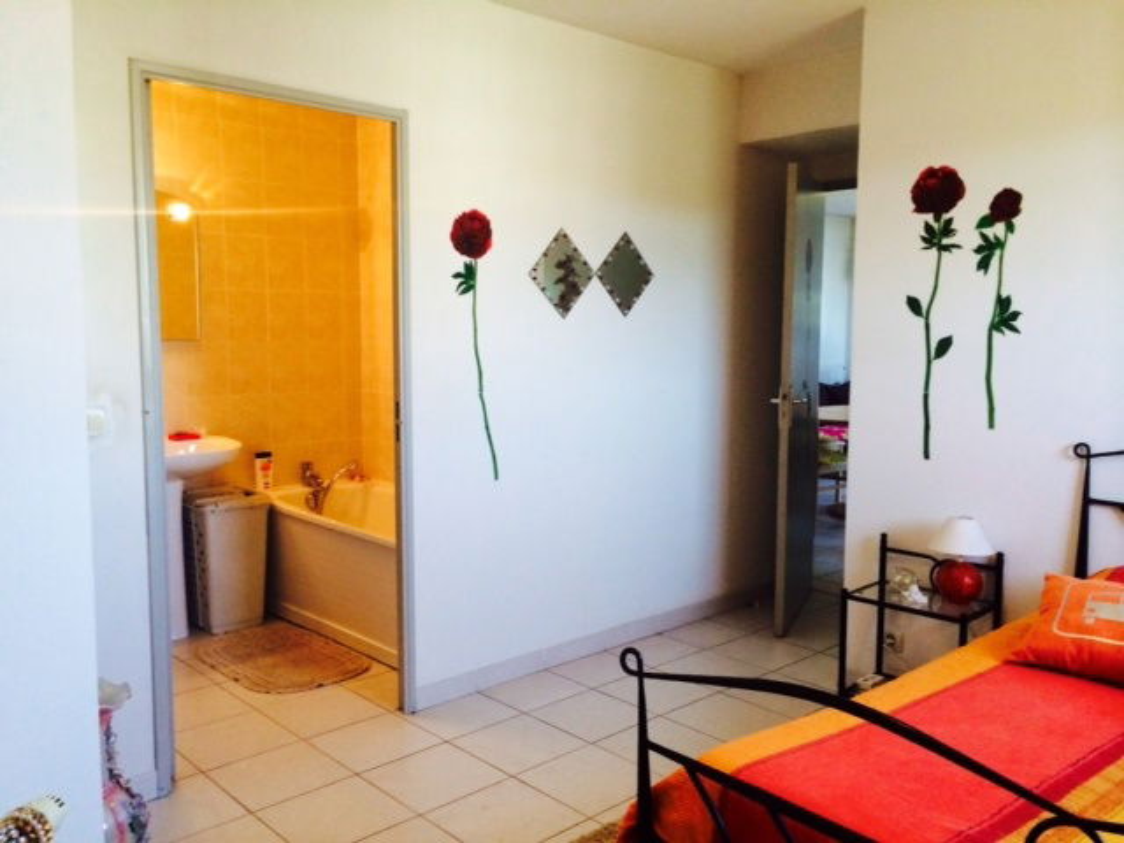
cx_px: 562
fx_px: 974
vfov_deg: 46.8
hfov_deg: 60.0
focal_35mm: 30
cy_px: 422
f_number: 2.2
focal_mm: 4.12
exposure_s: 1/33
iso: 80
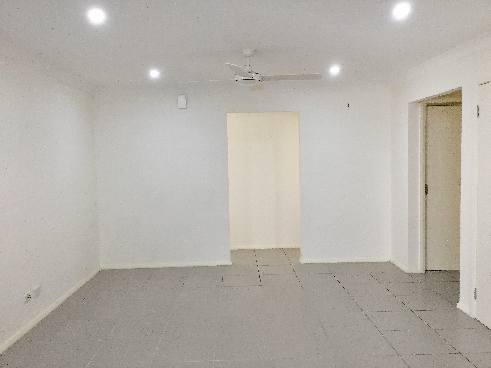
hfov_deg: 58.4
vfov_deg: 45.4
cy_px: 184
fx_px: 440
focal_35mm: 31
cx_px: 246
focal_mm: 3.3
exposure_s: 1/33
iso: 32
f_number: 2.4
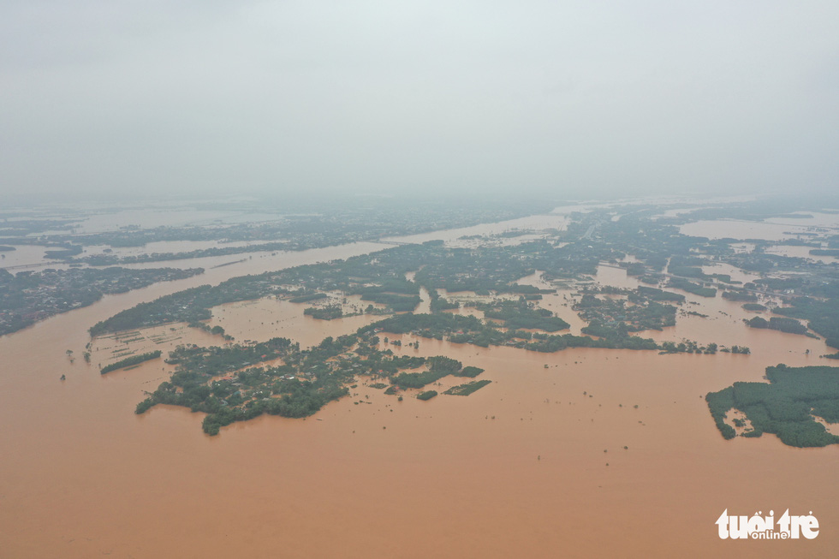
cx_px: 420
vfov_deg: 46.4
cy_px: 280
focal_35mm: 28
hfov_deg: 65.5
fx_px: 652
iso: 100
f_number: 5
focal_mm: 10.26
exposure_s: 1/240
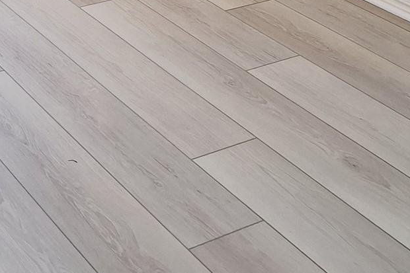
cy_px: -209
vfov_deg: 15.1
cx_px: -12
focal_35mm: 79
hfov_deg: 24.4
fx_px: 899
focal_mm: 5.54
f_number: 1.8
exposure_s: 1/40
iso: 64
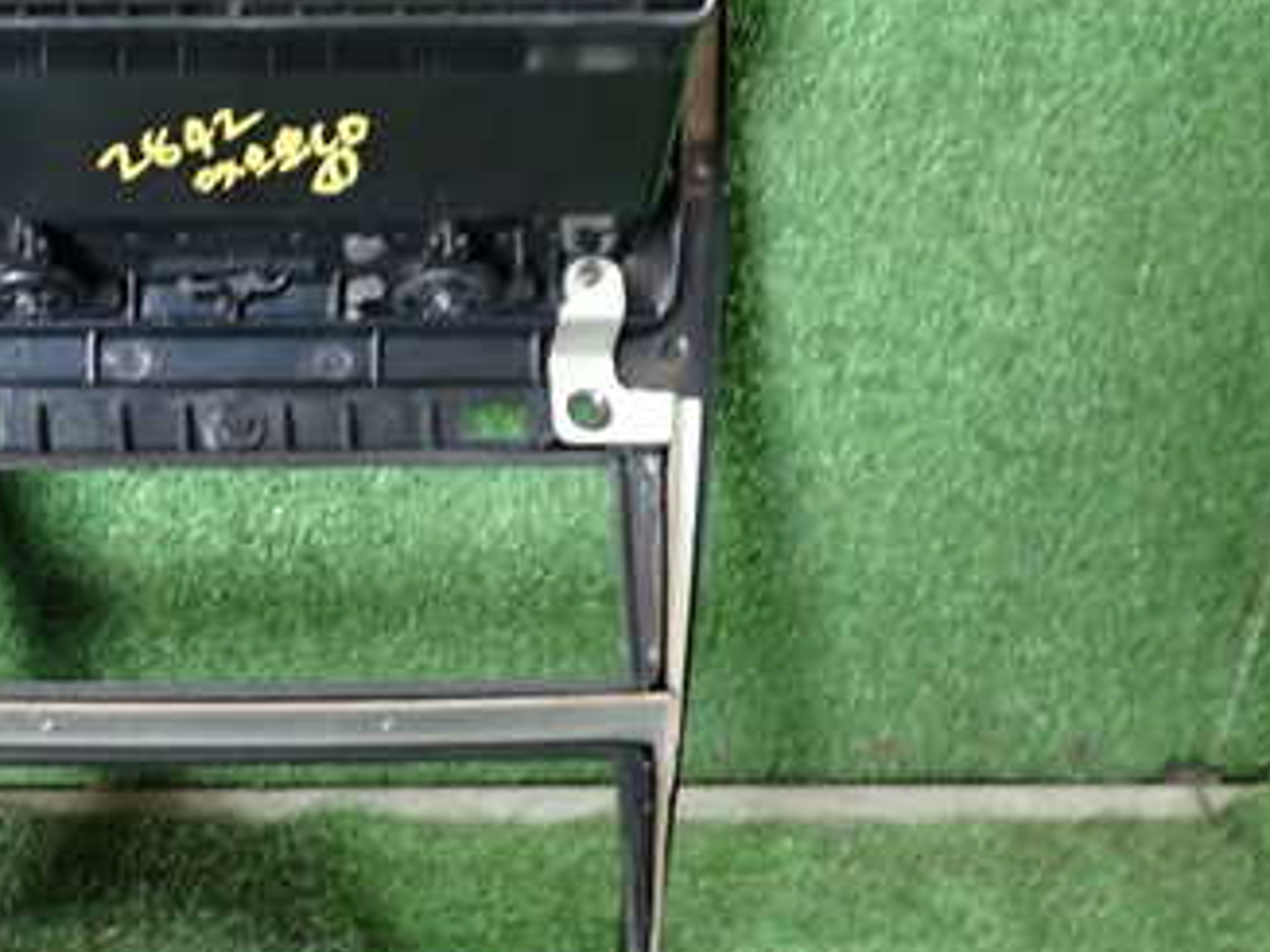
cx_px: 217
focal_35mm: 55
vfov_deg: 26.5
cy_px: 455
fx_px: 2017
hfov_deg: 33.7
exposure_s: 1/30
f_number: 2.3
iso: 250
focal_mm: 5.4
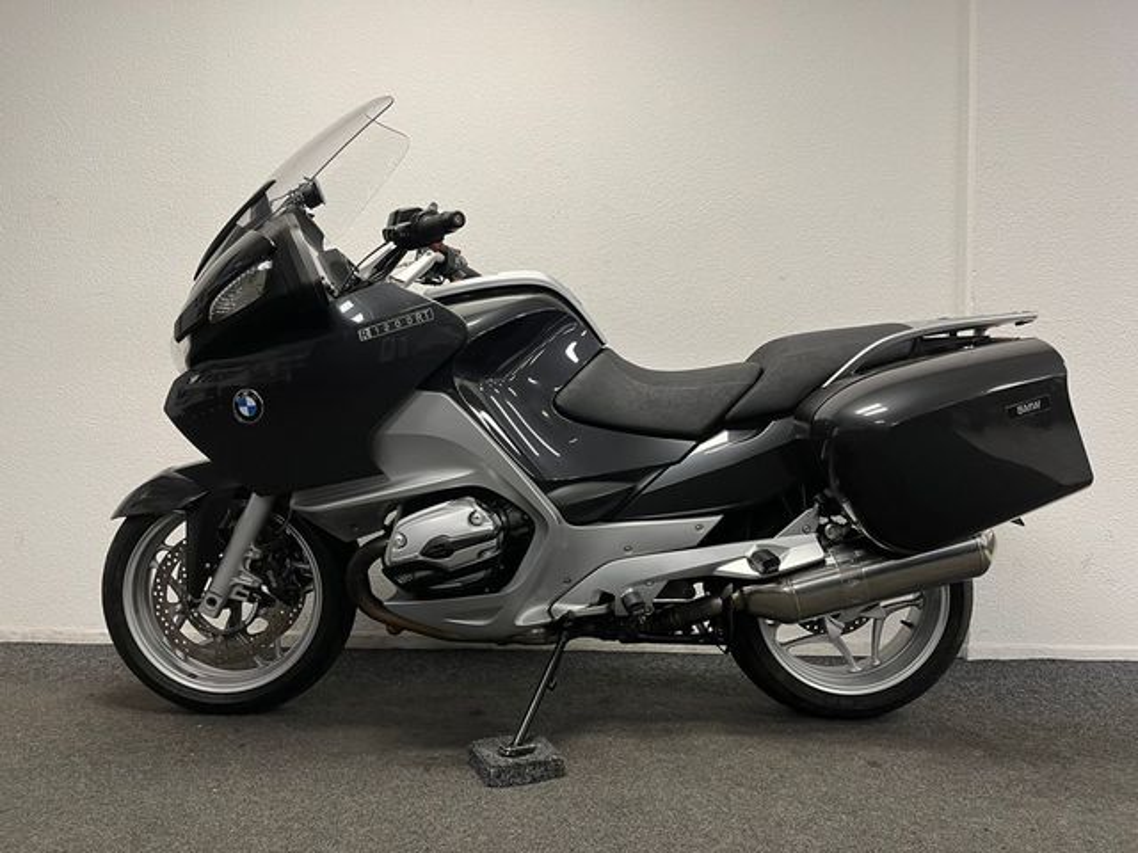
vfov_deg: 53.1
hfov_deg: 67.3
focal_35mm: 26
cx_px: 569
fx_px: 855
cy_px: 426
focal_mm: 5.1
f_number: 1.6
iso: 80
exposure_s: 1/50
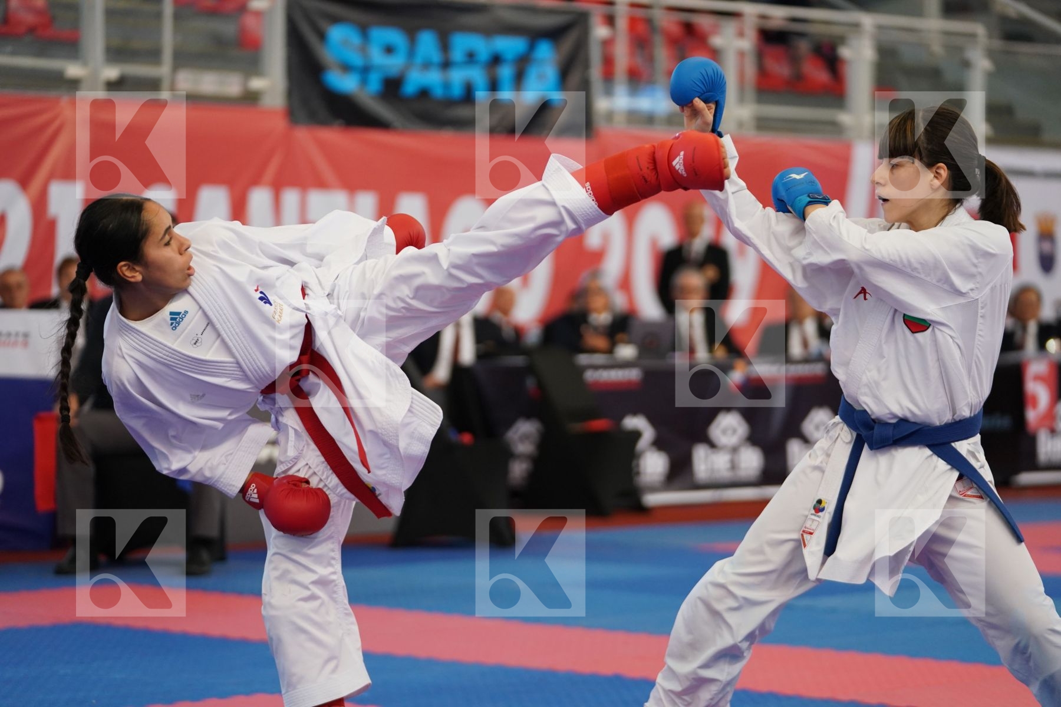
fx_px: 3477
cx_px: 530
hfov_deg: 17.3
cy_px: 354
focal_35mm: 118
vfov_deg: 11.6
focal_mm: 118
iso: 2000
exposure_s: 1/1000
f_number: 2.8
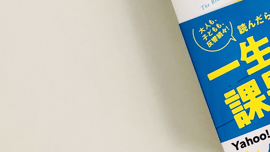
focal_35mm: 72
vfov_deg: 15.9
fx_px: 516
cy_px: -44
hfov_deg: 27.4
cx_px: 278
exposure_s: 1/25
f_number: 1.8
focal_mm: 3.99
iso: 40
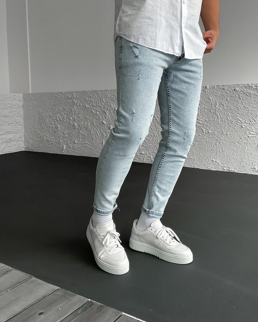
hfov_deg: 41.1
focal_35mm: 36
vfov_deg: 49.9
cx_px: 133
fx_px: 344
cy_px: 124
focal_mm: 3
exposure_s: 1/120
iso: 40
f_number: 1.8
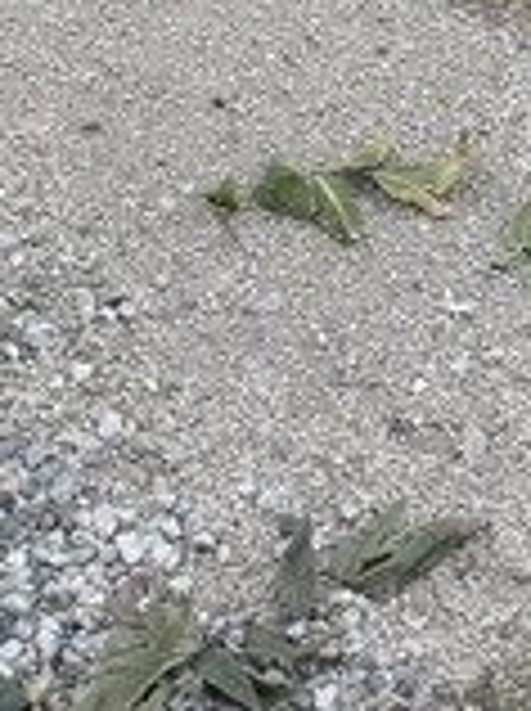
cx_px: 549
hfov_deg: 9.4
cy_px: -1354
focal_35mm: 156
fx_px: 3199
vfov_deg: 9.9
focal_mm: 6.76
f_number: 1.78
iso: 100
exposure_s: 1/185
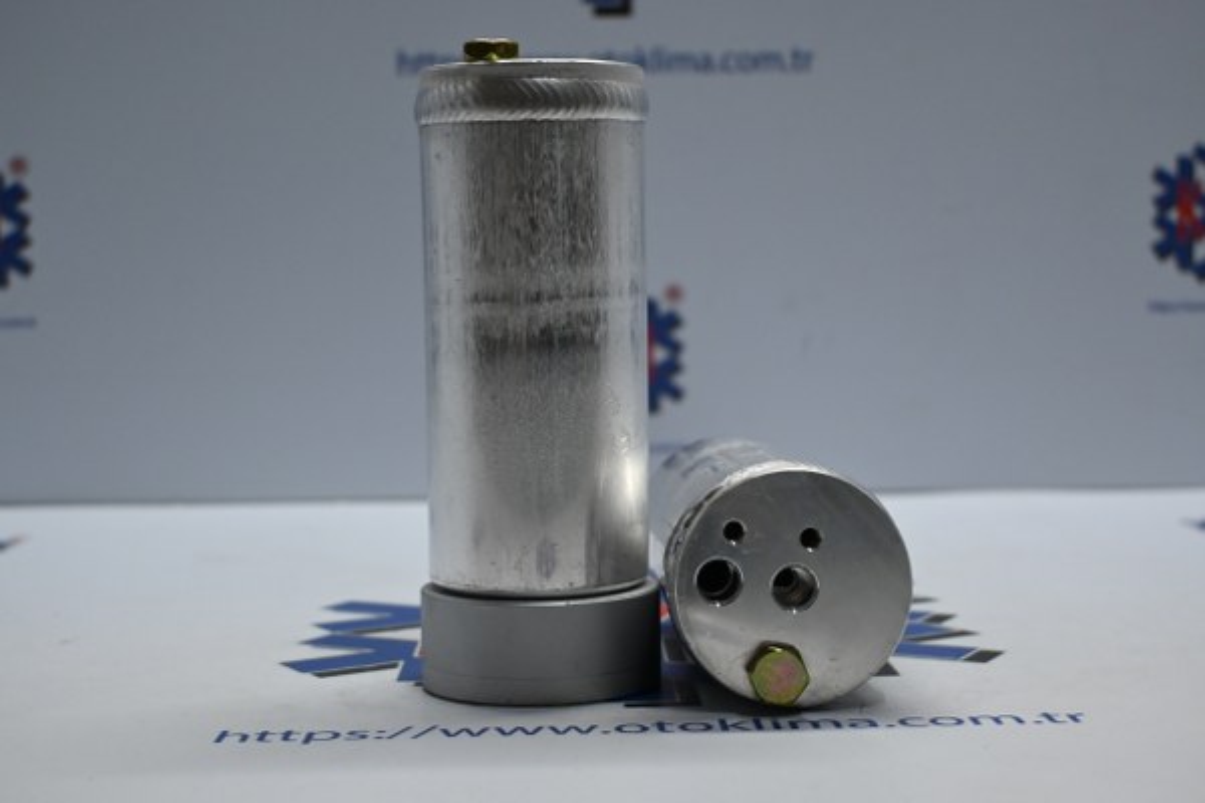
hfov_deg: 35.9
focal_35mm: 56
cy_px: 402
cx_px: 602
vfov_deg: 24.4
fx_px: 1858
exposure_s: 1/125
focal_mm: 37
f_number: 5.3
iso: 1000
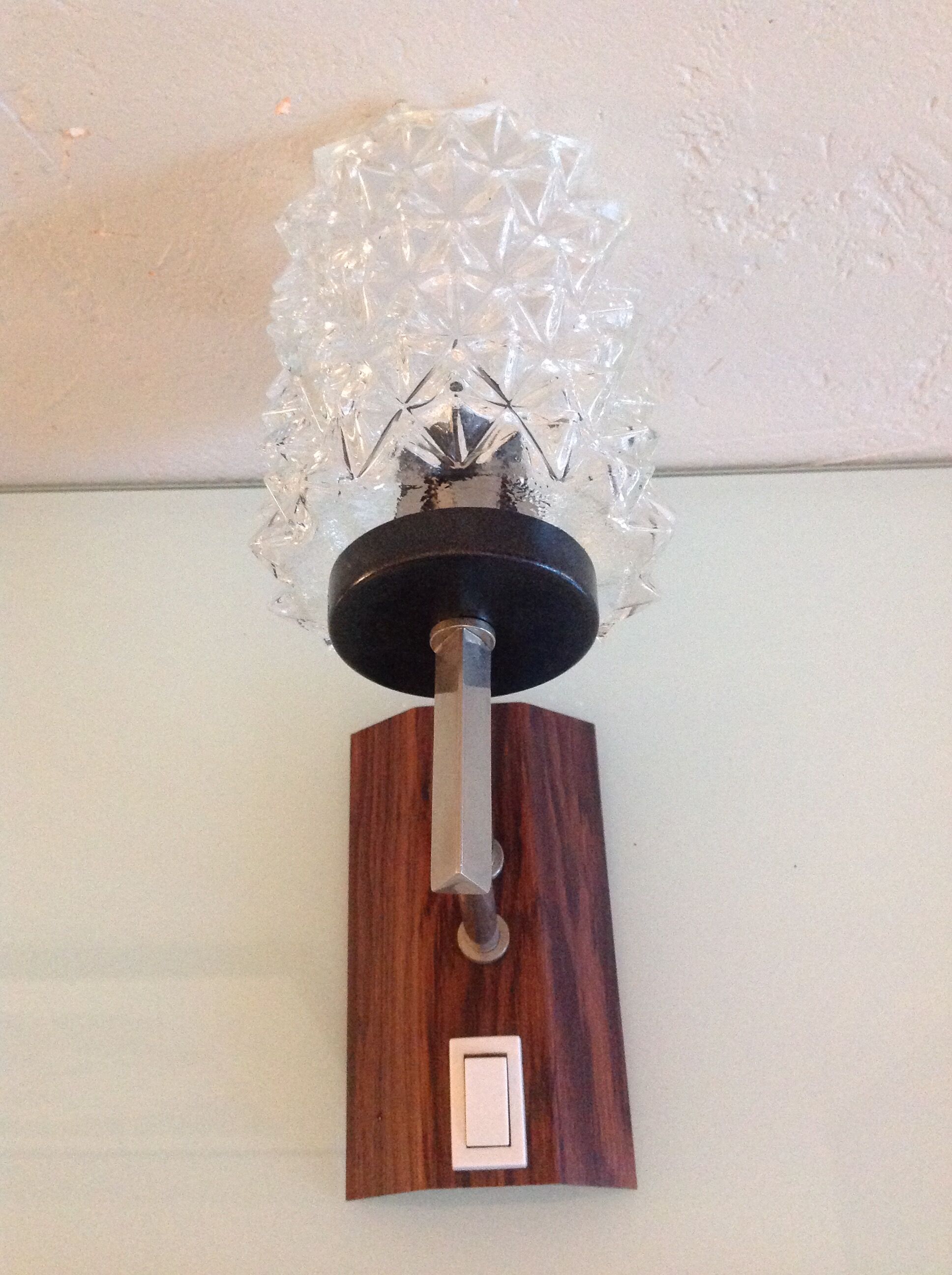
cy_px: 638
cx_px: 476
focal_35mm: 35
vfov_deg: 52.7
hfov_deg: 40.6
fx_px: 1287
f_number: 2.4
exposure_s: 1/17
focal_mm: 4.28
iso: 500
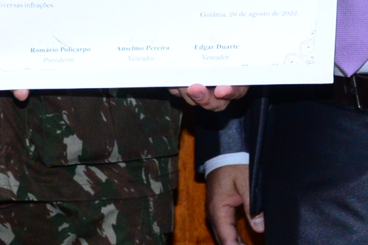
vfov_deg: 4.8
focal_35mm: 284
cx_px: 249
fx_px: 2902
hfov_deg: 7.3
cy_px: -255
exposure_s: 1/125
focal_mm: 52
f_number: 4.5
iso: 2500
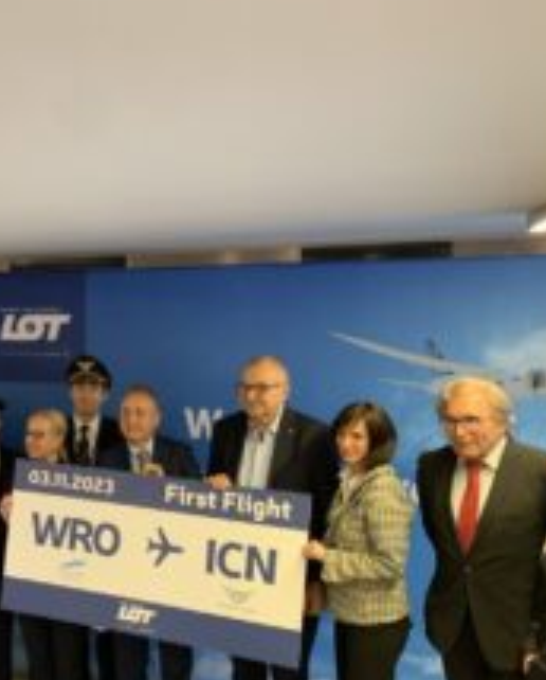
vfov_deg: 43.7
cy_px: 372
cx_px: 27
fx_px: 846
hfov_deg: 33.4
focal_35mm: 42
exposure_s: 1/33
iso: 320
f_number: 1.8
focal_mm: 4.25
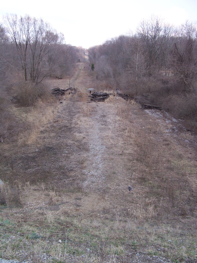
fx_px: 288
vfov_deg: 49.0
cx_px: 98
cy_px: 132
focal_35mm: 38
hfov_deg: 37.7
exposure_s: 1/350
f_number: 2.8
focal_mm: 6.3
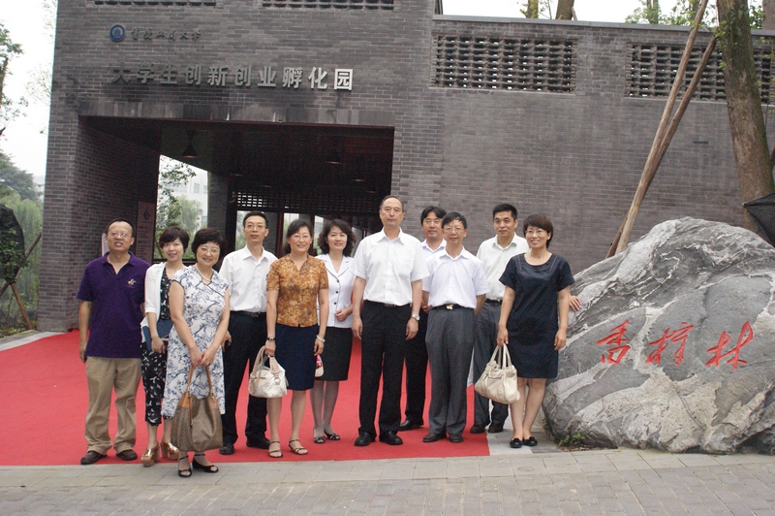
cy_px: 258
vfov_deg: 36.8
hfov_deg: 53.2
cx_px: 388
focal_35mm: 36
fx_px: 774
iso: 1600
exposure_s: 1/160
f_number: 8
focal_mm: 24
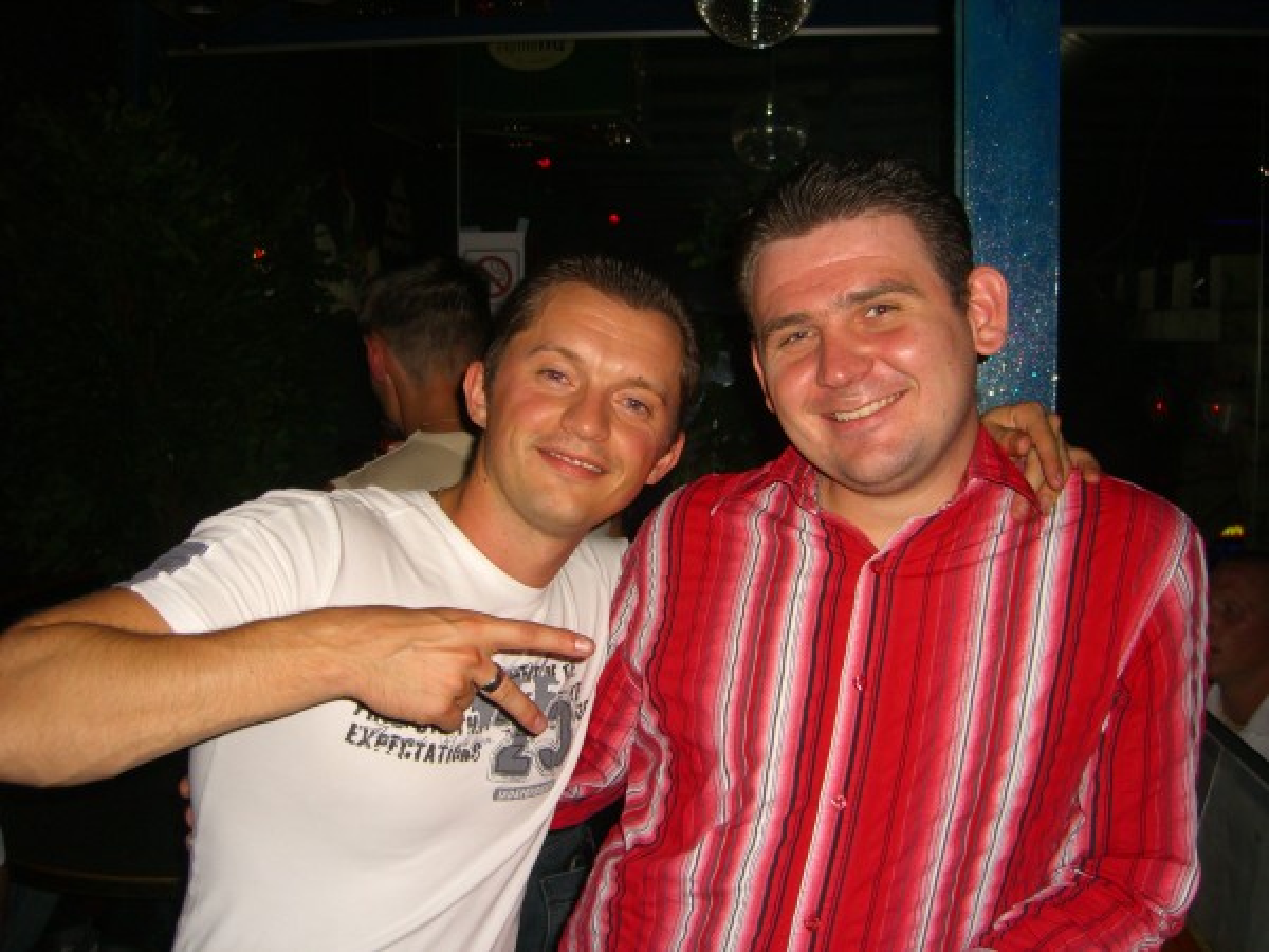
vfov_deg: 37.7
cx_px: 634
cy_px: 476
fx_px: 1393
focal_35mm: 38
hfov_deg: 49.0
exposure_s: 1/60
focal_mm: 7.9
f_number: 2.8
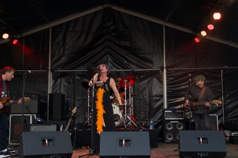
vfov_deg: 29.3
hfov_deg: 42.7
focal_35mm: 46
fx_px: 304
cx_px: 119
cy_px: 79
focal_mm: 16.92
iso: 100
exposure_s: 1/160
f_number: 3.2
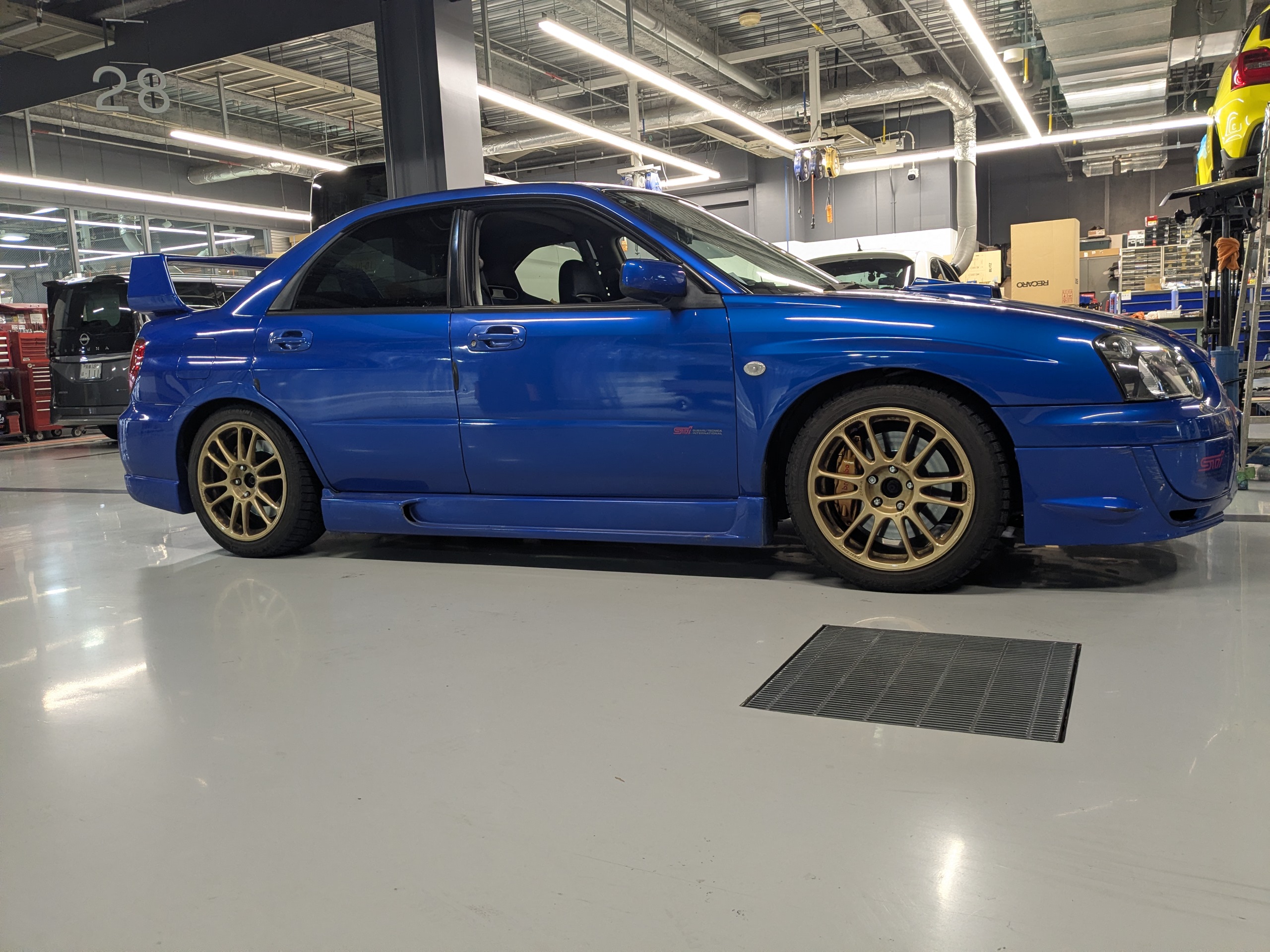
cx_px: 635
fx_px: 991
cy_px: 476
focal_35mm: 27
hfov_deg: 65.3
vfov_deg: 51.4
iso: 333
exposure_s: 1/120
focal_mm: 4.38
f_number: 1.73
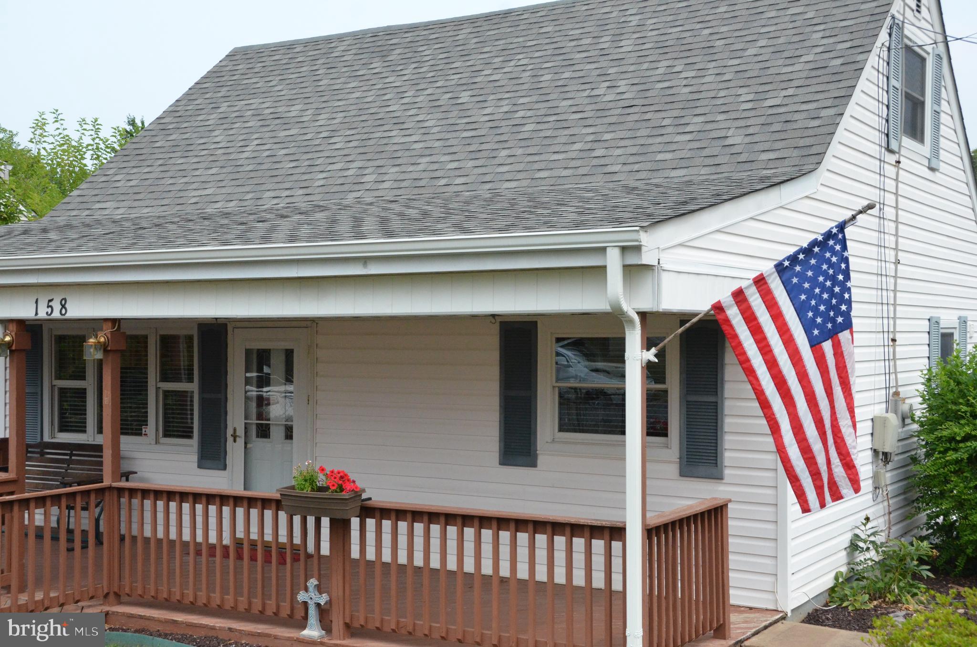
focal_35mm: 48
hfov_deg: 41.2
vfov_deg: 27.9
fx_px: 1300
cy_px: 324
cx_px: 488
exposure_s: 1/2500
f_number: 9
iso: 2500
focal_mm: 32
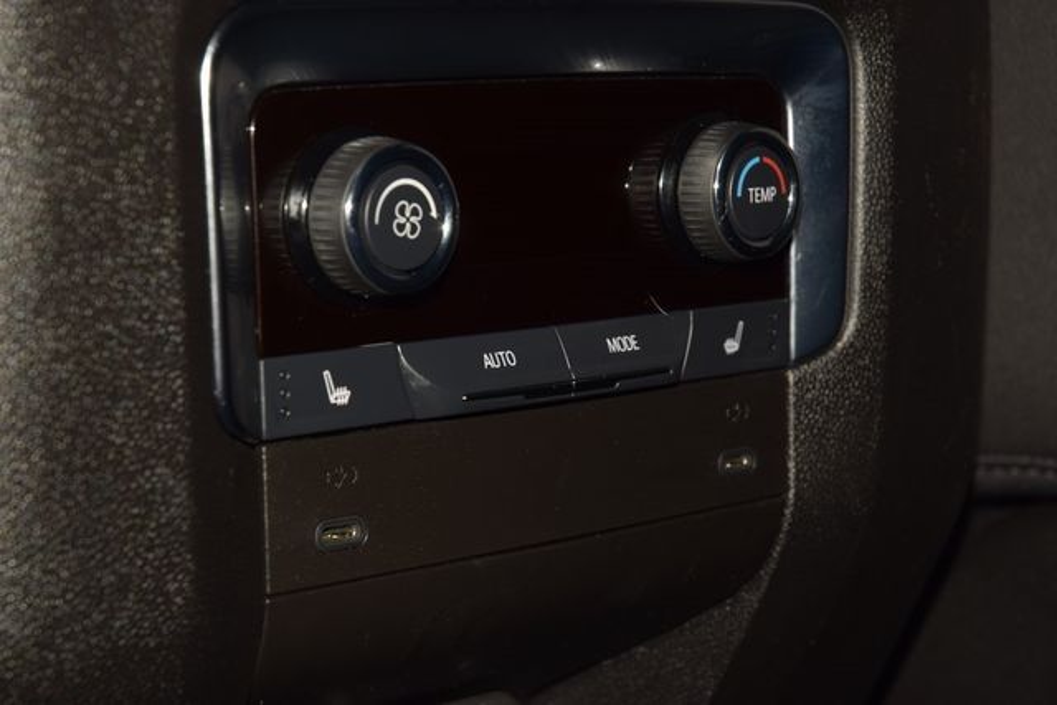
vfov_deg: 13.0
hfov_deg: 19.5
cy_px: 352
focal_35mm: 105
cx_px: 528
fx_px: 3083
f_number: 8
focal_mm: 70
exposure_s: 1/125
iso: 100
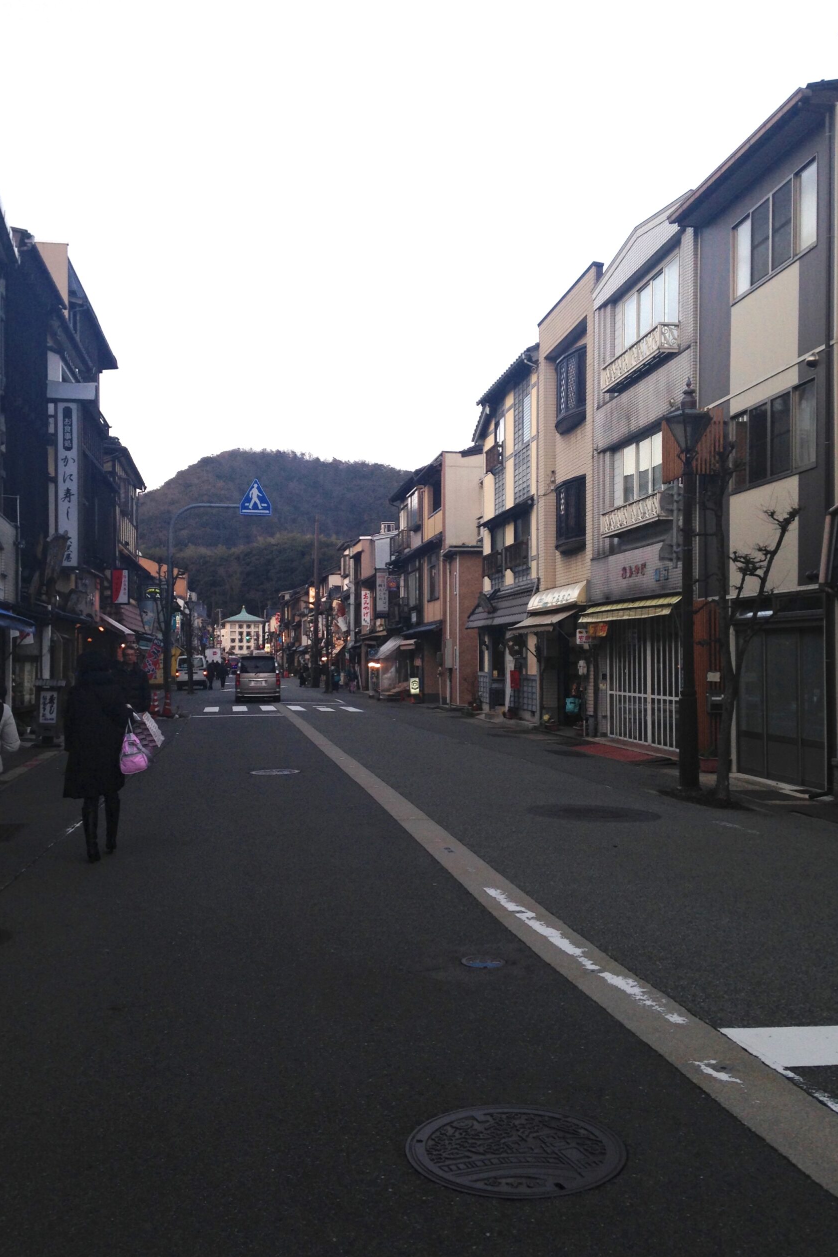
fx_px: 1222
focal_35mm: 35
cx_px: 383
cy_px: 637
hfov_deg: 37.8
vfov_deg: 54.4
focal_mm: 4.12
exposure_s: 1/208
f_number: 2.4
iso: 50
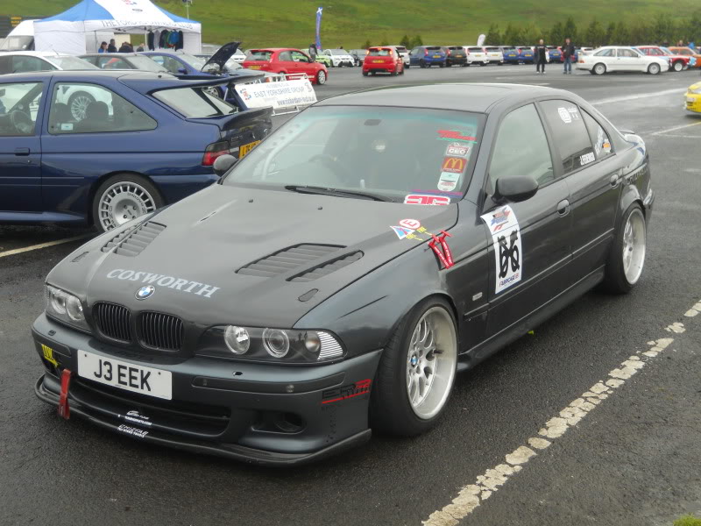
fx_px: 932
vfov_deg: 31.5
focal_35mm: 46
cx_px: 350
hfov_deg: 41.2
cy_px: 263
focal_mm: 8.3
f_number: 3.4
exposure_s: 1/250
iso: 250
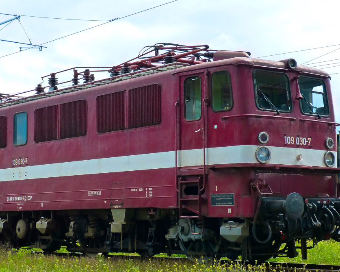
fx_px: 704
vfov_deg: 21.8
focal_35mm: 70
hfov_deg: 27.1
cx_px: 141
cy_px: 174
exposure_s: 1/400
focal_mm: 9
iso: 160
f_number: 4
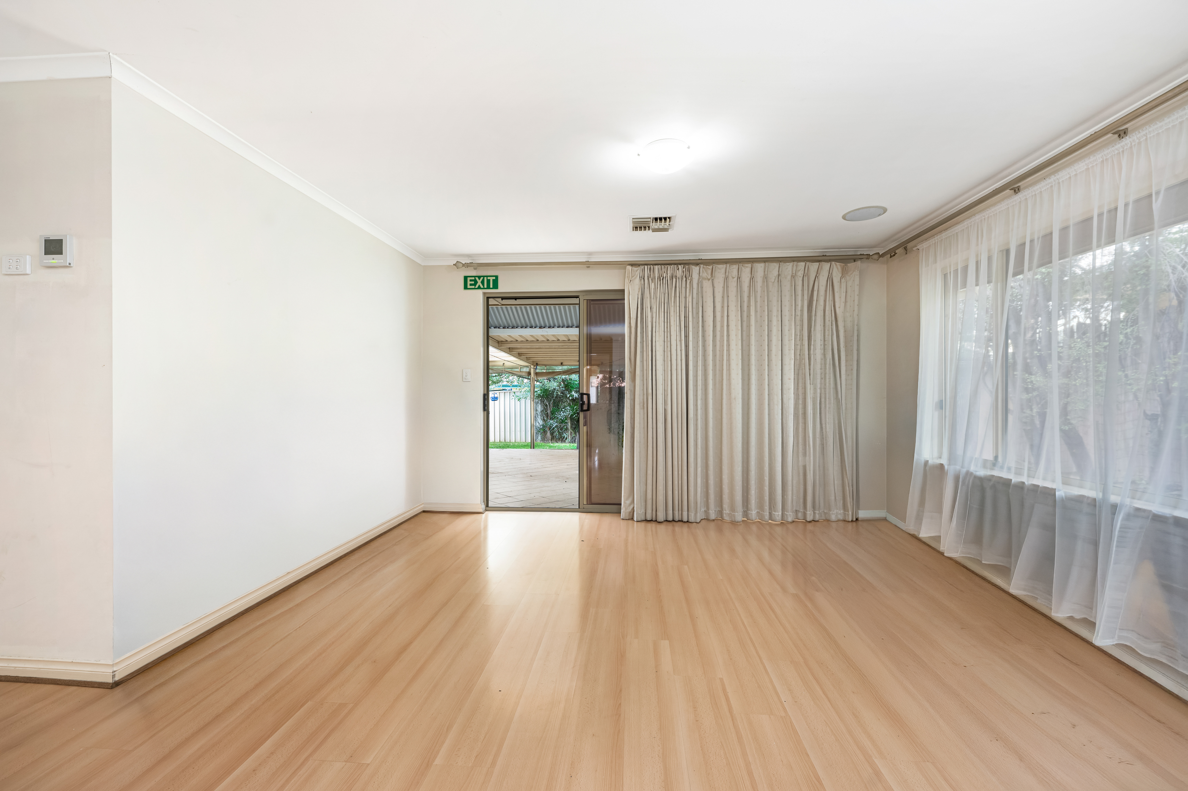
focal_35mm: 14
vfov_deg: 81.1
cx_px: 594
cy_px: 396
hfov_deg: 104.3
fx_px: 462
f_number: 7.1
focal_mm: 14
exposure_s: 1/8
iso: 50
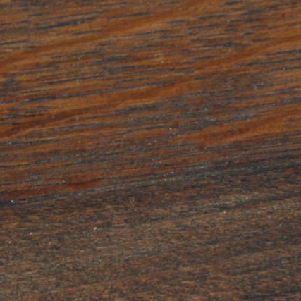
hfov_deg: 6.9
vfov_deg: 6.9
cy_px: 316
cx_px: 66
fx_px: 2499
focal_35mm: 254
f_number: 6.3
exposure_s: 1/160
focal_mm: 38
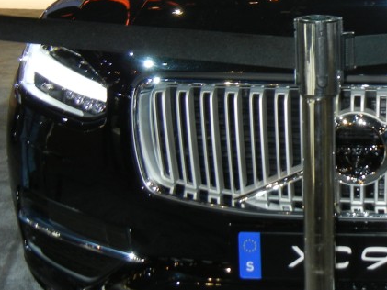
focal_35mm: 73
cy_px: 69
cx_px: 415
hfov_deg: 25.0
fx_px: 816
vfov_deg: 20.0
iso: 200
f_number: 3.5
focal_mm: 5.4
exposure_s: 1/30
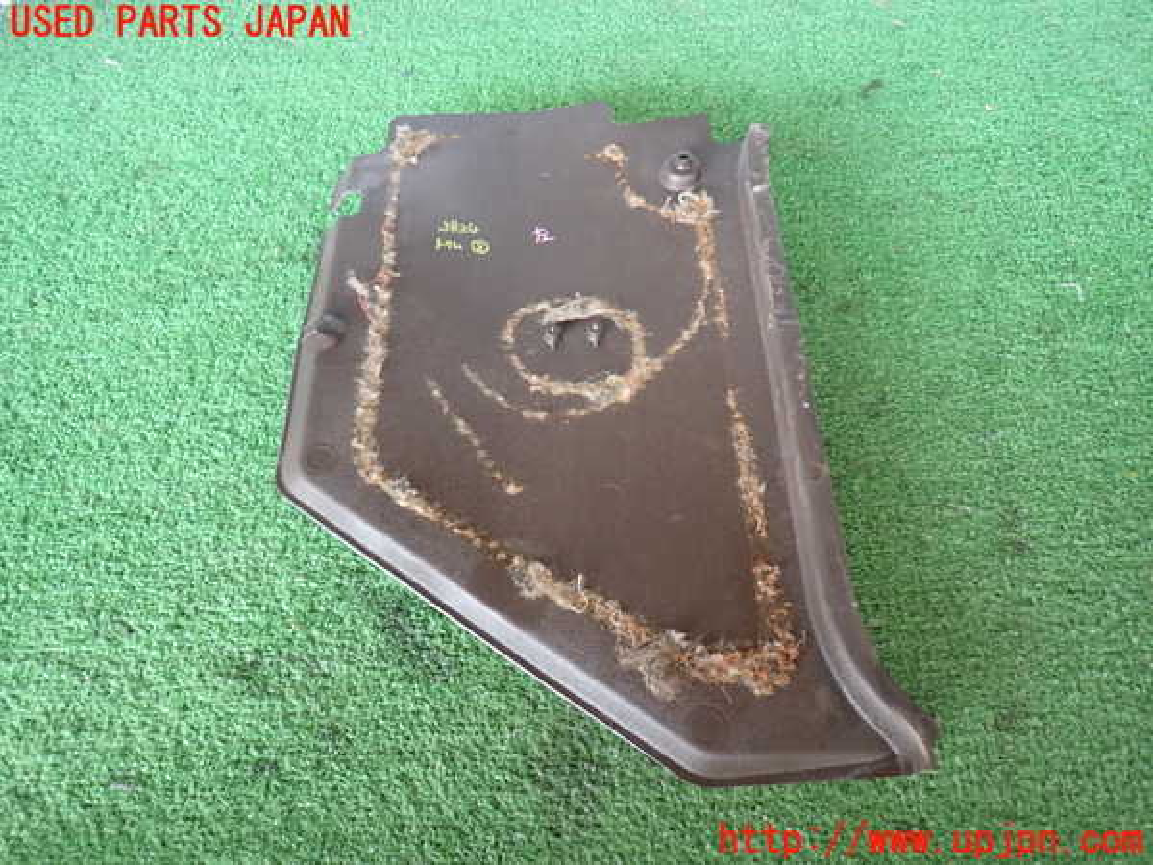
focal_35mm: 25
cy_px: 432
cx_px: 576
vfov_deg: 54.9
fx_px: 833
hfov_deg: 69.4
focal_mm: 4.5
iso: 200
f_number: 2
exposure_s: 1/60
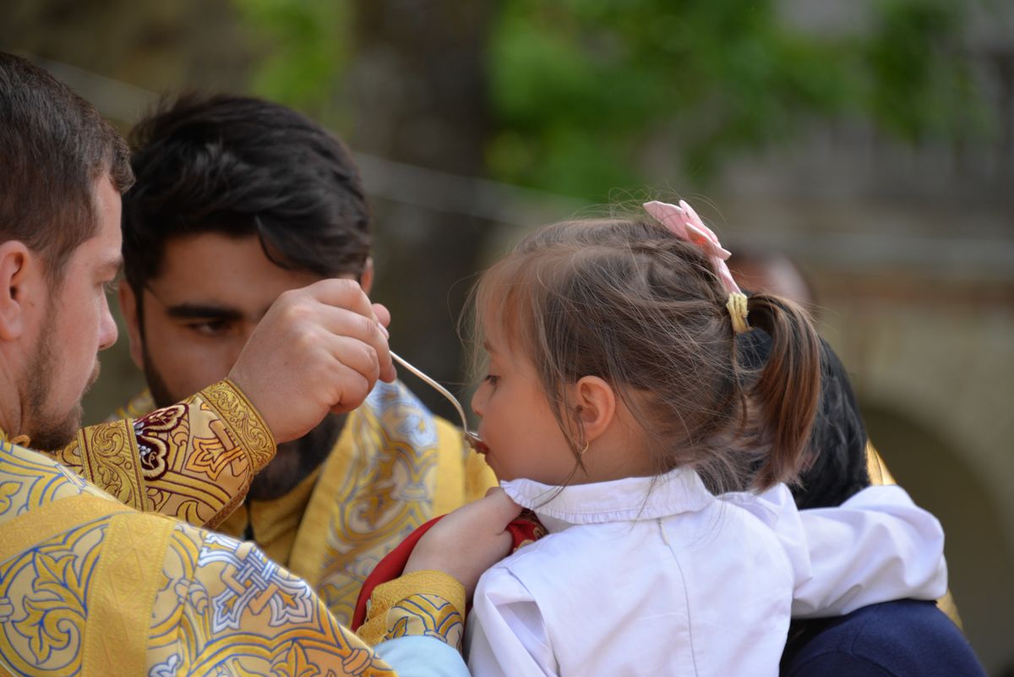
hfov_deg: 6.9
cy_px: 338
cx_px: 507
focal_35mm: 300
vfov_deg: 4.6
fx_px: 8453
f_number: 6.3
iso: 640
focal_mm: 300
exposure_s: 1/640
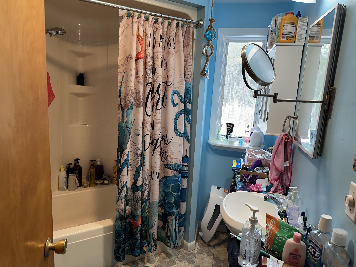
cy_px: 134
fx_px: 247
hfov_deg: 71.6
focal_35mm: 24
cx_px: 178
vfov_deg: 56.8
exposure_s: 1/120
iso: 125
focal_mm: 6.86
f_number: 1.78
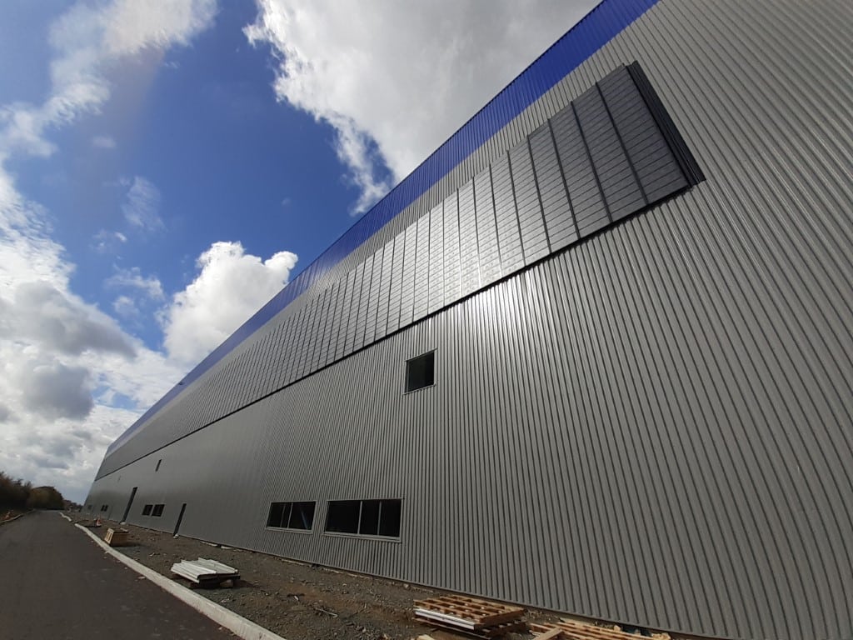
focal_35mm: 13
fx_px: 320
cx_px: 426
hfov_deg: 106.2
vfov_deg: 89.9
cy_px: 320
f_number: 2.2
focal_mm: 1.13
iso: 40
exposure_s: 1/2747
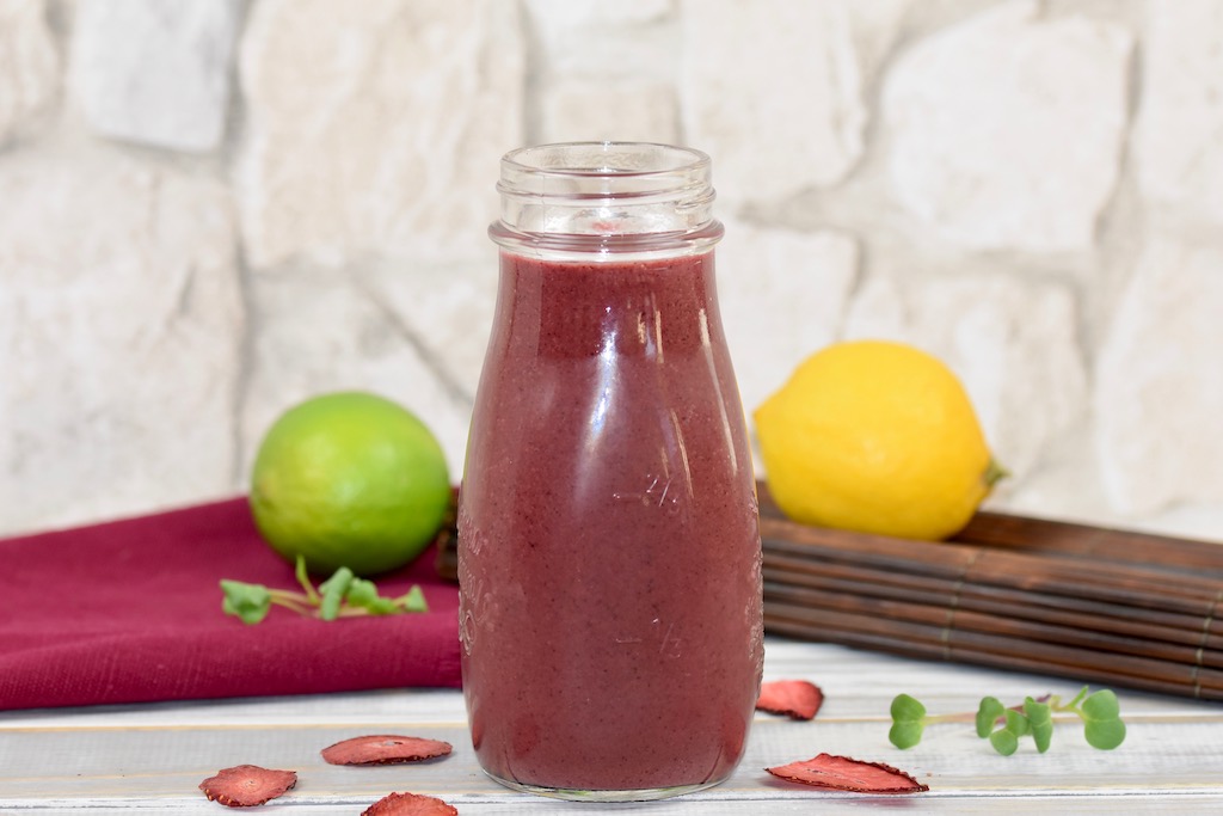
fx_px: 5351
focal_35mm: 158
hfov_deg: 13.0
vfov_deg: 8.7
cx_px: 612
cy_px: 408
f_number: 5.6
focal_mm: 105
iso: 560
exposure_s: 1/125
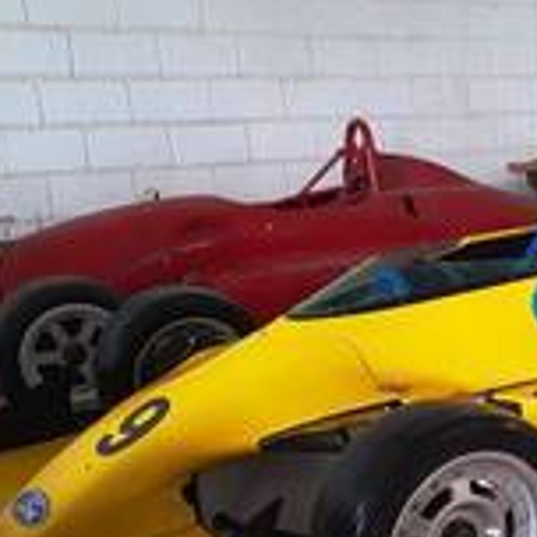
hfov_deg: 30.2
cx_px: 525
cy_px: 429
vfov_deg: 31.4
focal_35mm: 53
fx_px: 930
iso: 82
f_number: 1.7
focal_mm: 4.75
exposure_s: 1/50
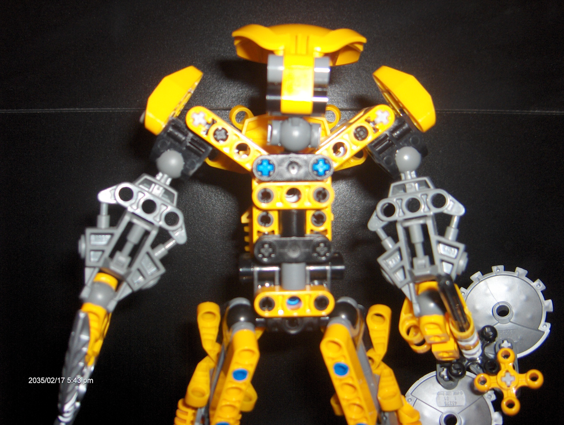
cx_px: 282
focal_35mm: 39
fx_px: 636
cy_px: 212
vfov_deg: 36.9
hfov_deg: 47.8
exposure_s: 1/60
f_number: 2.8
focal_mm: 8
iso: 100
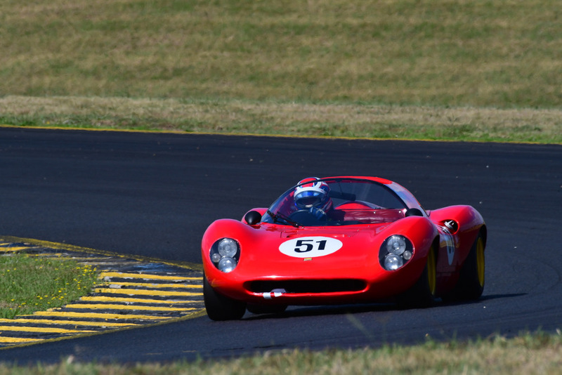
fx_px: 11712
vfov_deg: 1.8
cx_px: 281
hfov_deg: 2.7
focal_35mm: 750
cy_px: 188
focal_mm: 500
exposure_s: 1/640
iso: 250
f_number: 11
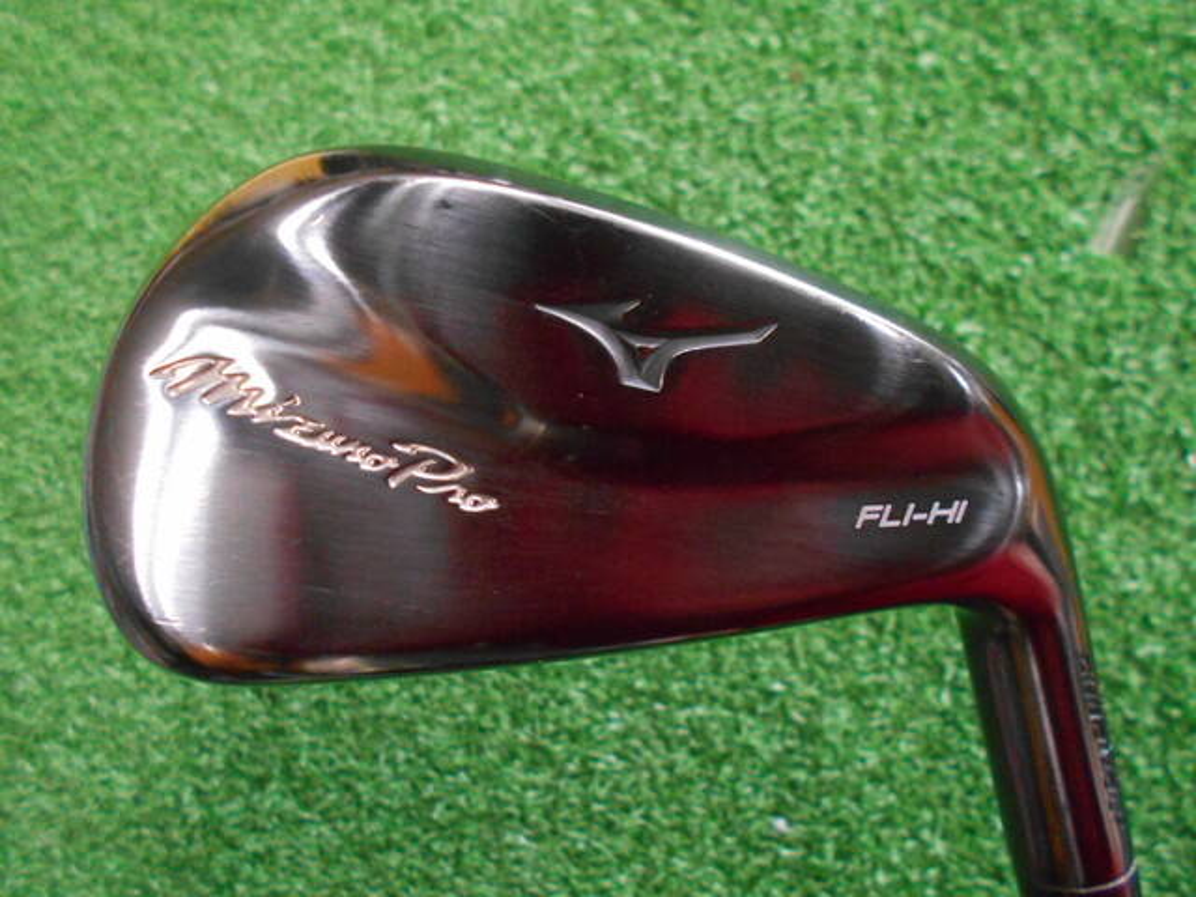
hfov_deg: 67.3
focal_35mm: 26
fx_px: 898
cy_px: 448
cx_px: 598
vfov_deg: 53.1
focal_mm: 4.6
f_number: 3.2
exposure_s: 1/40
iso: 800
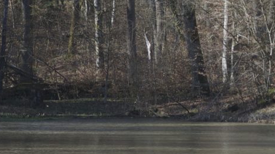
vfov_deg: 4.3
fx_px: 2019
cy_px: -89
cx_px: 40
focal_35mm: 277
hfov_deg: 7.8
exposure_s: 1/320
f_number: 5.6
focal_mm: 40
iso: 200
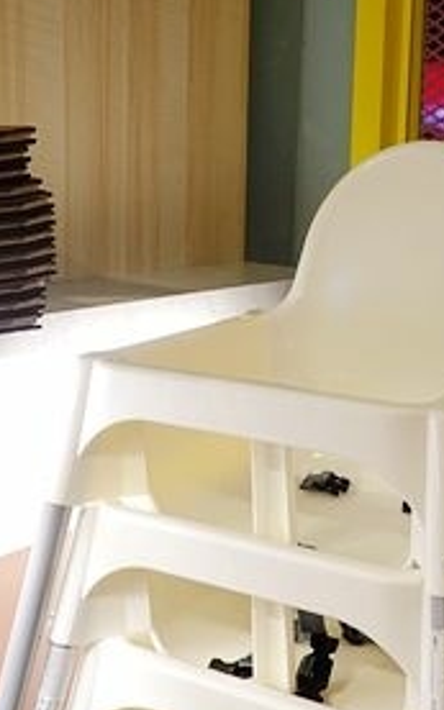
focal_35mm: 53
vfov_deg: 38.2
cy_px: 318
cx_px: 380
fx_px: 1027
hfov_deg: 23.9
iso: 200
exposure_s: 1/30
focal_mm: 9
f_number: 2.8
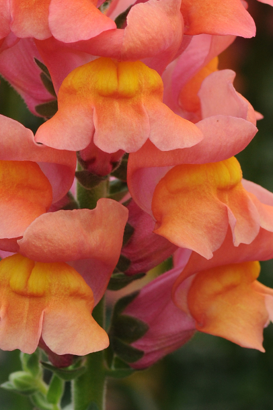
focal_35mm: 412
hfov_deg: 3.3
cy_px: -81
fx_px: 4700
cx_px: 85
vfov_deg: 5.0
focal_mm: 105
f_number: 8
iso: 200
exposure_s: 1/80
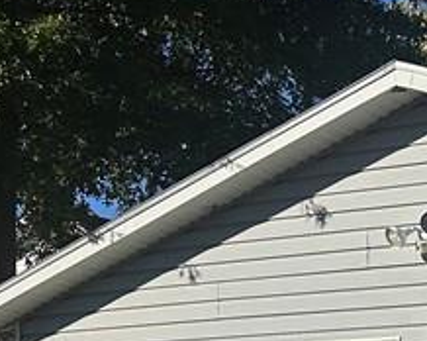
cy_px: 472
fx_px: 1389
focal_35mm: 110
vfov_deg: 13.4
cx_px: 742
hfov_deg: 15.3
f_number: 1.78
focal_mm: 6.86
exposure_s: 1/18519
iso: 100
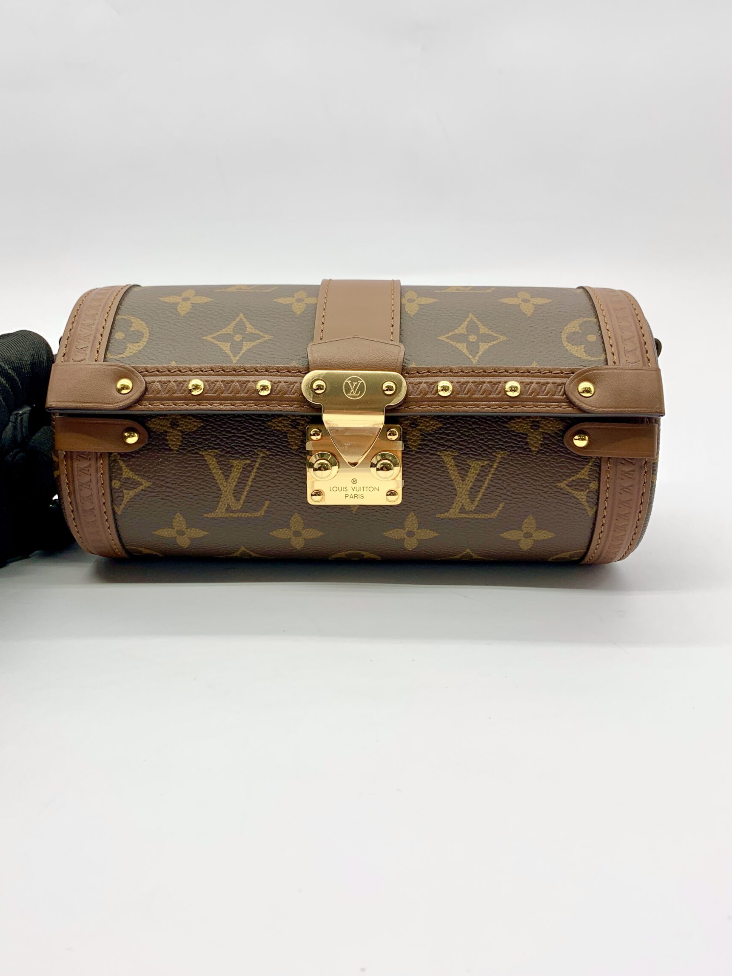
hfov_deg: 48.2
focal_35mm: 29
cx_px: 356
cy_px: 441
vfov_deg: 61.5
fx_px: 818
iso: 25
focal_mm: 4.25
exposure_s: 1/135
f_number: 1.8
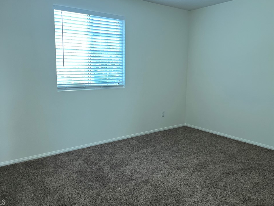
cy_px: 95
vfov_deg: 49.7
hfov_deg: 63.4
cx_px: 128
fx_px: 222
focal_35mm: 28
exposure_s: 1/60
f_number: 1.6
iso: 200
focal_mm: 5.1
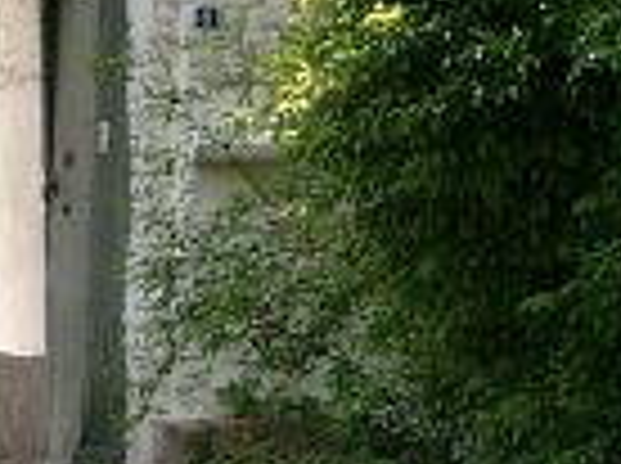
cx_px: -14
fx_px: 6232
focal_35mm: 348
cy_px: -396
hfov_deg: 5.7
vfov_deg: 4.2
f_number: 4
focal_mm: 12.52
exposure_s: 1/136
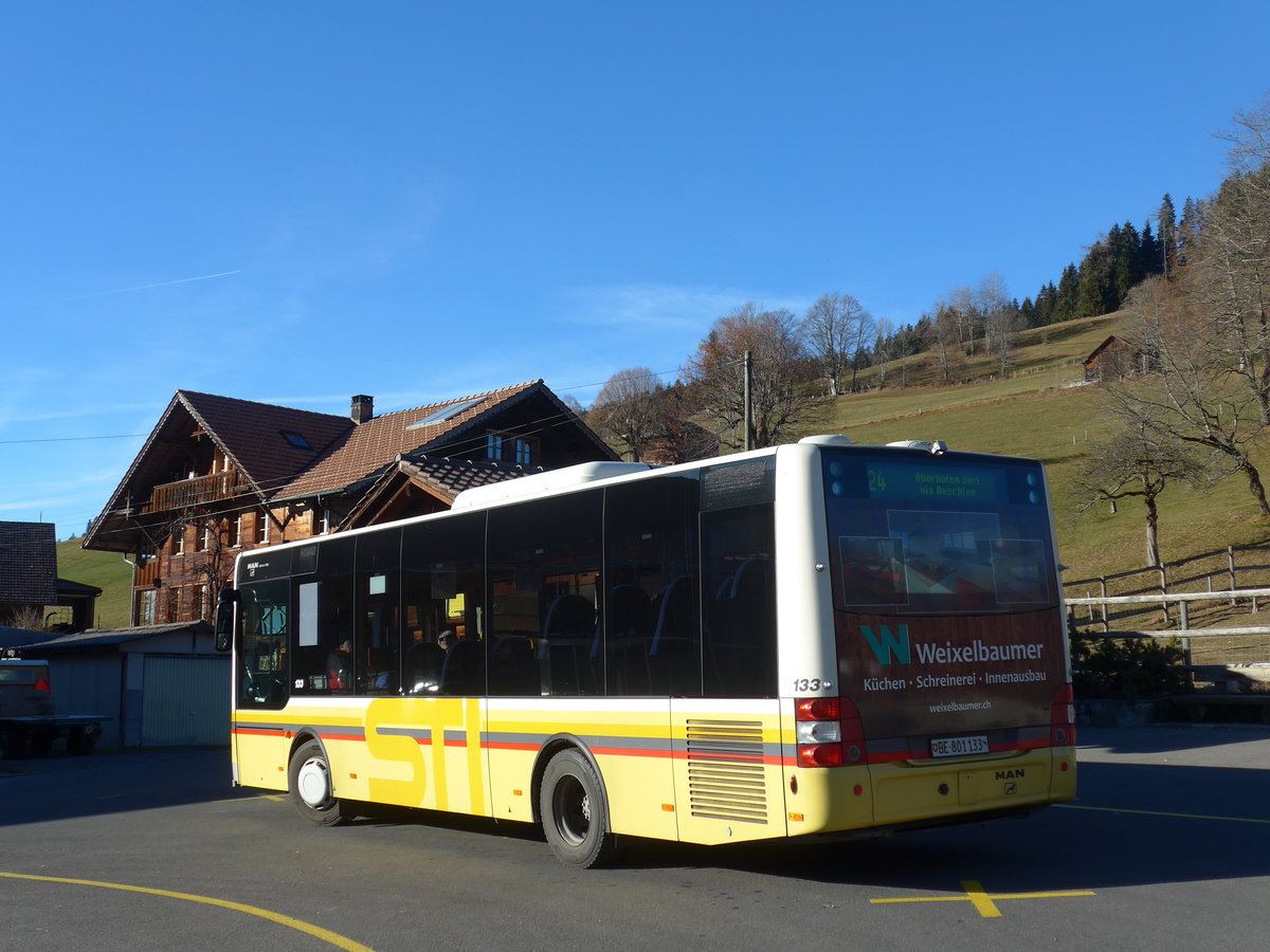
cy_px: 476
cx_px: 635
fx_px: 1614
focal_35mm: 44
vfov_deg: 32.9
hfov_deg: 42.9
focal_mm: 9
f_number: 2.8
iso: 80
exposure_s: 1/1300
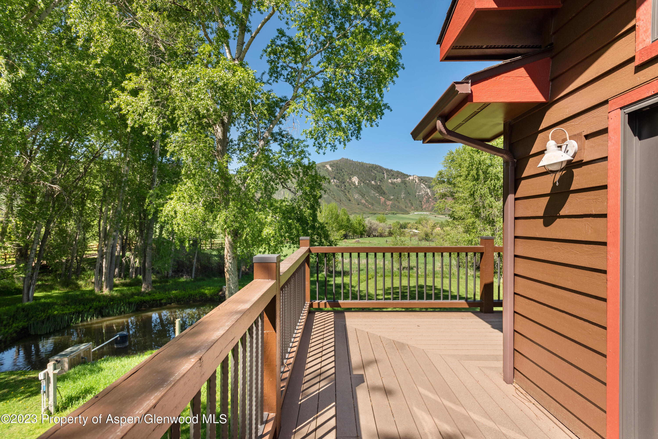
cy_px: 220
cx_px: 329
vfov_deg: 70.5
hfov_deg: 93.3
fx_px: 311
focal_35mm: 17
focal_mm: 17
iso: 250
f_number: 7.1
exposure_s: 1/320
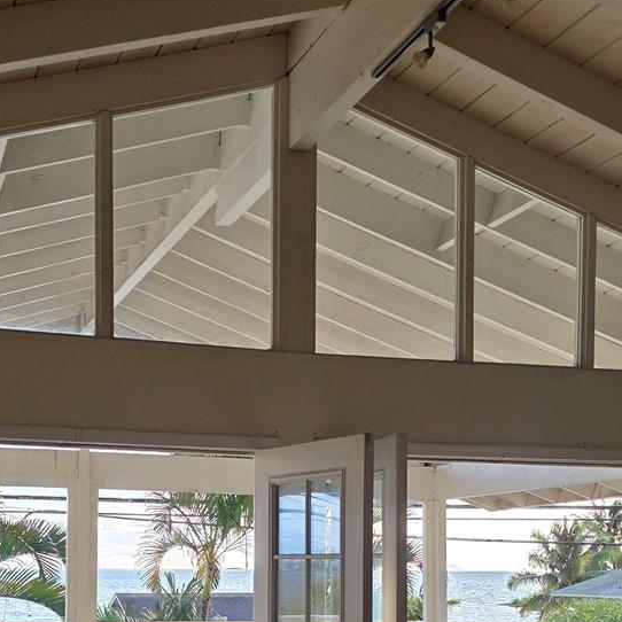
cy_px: 589
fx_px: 1220
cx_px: 291
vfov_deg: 27.3
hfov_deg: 28.6
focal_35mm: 60
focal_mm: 6.3
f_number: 1.7
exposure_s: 1/180
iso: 32
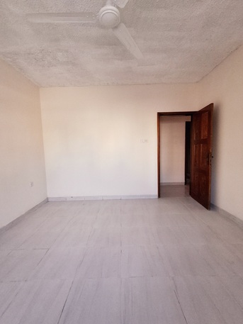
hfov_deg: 78.1
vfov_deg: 94.5
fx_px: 150
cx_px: 122
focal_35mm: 16
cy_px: 162
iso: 250
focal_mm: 1.64
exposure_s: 1/50
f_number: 2.2
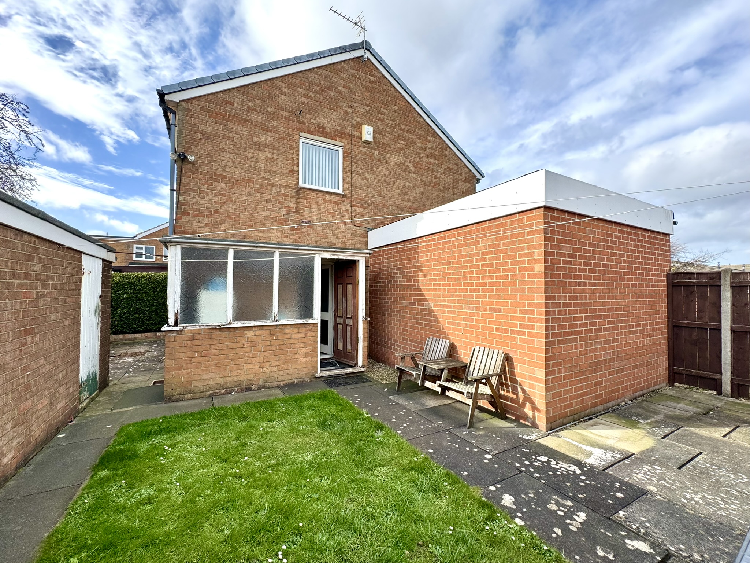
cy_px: 282
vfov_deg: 85.7
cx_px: 375
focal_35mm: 14
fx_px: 303
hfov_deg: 102.1
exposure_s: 1/600
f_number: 2.2
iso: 40
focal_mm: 2.22
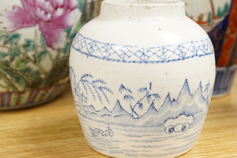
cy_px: 82
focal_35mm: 64
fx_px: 421
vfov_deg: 21.2
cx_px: 136
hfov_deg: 31.4
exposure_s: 1/125
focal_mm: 30
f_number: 5.6
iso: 2000
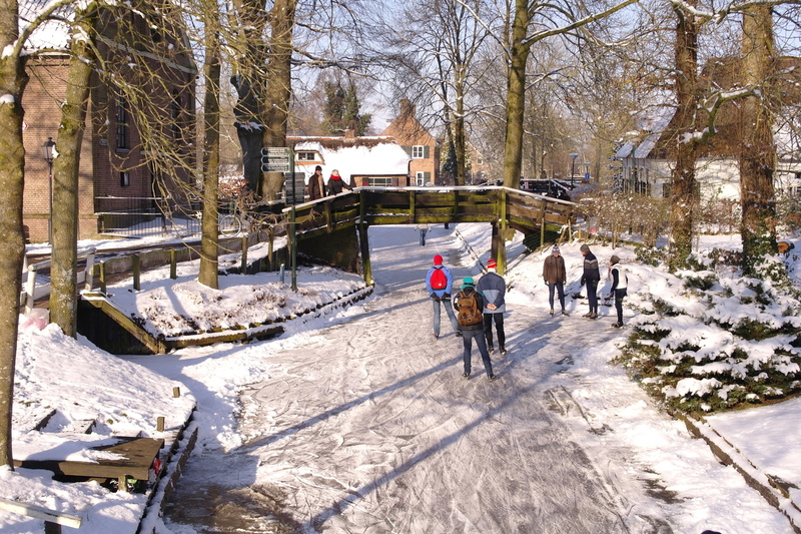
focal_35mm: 46
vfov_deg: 29.2
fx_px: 1023
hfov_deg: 42.8
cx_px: 400
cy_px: 267
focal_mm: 30
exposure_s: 1/250
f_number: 5.6
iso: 100
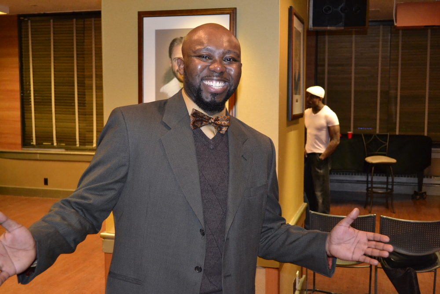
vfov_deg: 31.9
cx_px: 220
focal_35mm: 42
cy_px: 147
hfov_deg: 46.4
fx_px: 513
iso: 3200
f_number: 4.5
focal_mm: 28
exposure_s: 1/60
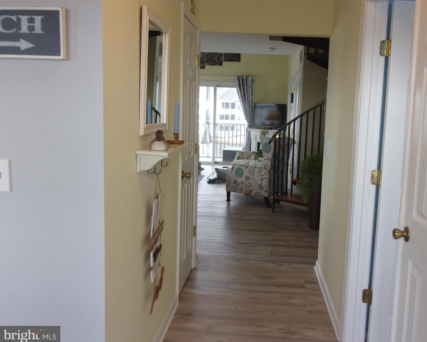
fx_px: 404
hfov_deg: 55.4
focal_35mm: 32
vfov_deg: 45.8
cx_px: 249
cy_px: 158
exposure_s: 1/34
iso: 80
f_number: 3.9
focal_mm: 5.1
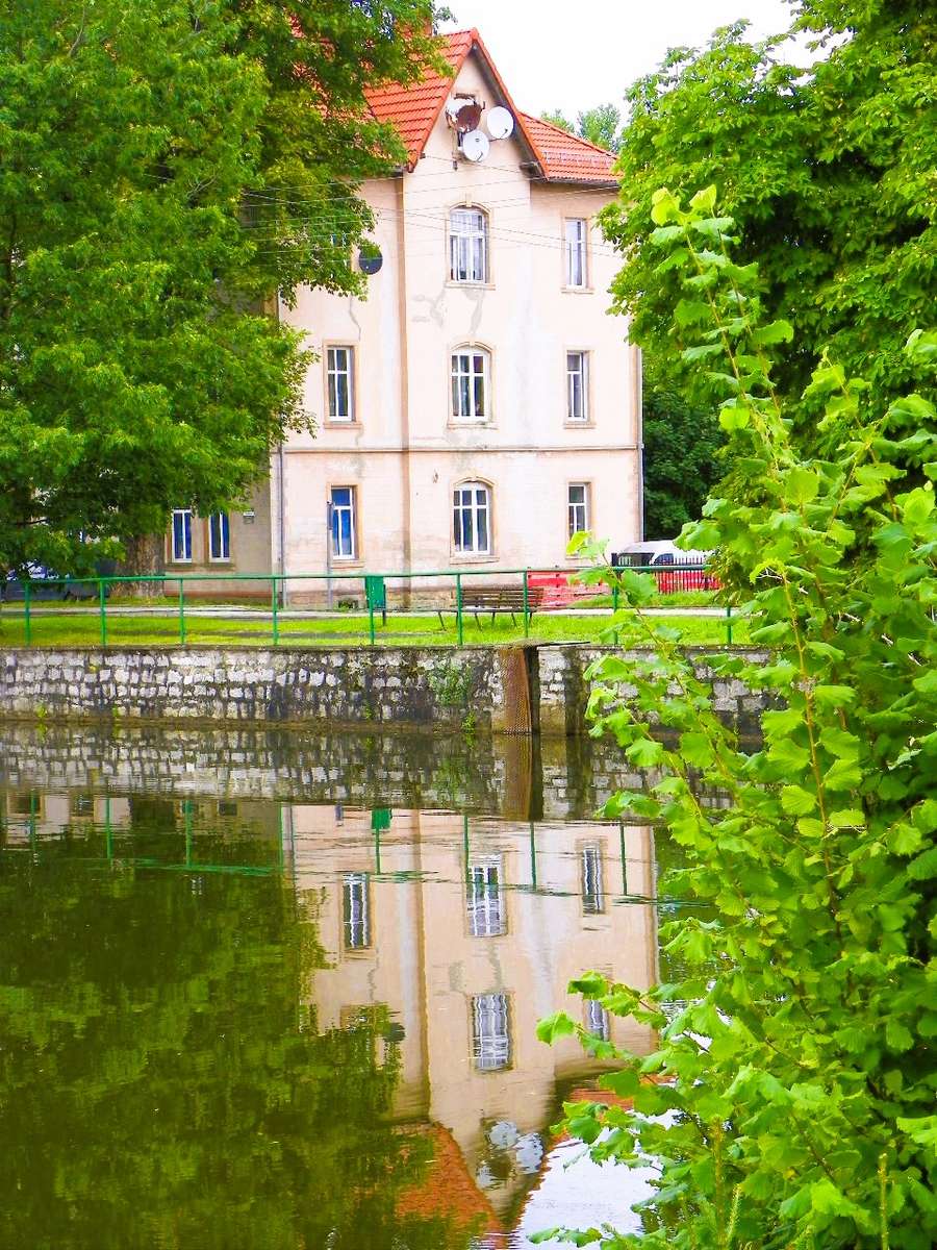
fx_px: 3790
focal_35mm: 105
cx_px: 468
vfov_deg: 18.7
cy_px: 625
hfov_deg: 14.1
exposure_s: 1/50
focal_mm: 18.8
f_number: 4
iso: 64
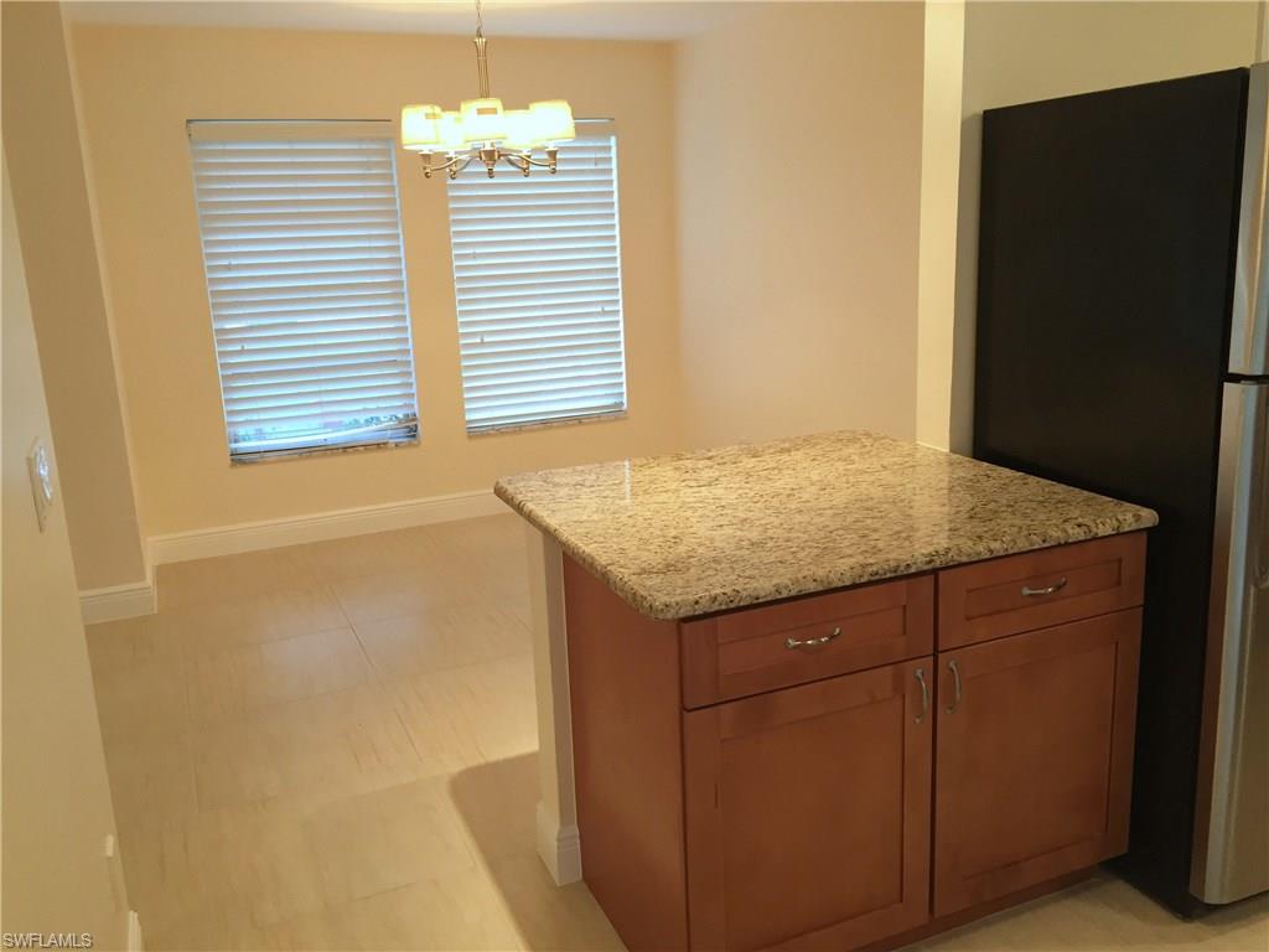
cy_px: 476
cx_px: 634
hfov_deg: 61.7
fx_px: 1063
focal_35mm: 29
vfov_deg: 48.2
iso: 80
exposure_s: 1/30
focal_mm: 4.15
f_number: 2.2
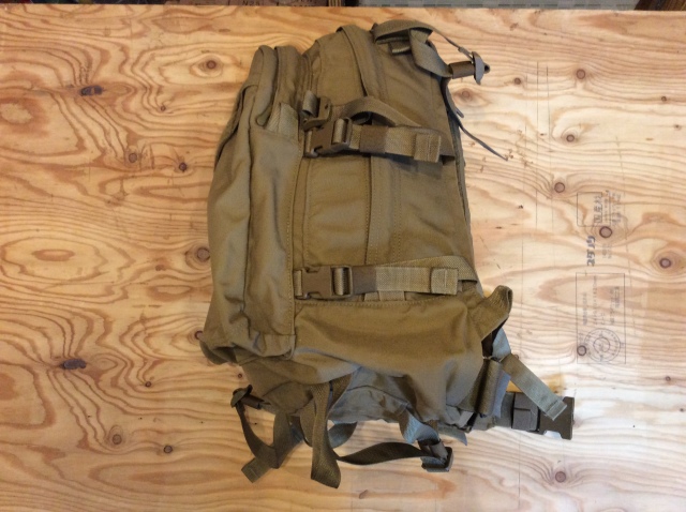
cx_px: 343
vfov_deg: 44.1
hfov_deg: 56.9
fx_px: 633
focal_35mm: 32
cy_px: 256
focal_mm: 3.3
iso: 160
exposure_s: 1/24
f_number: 2.4
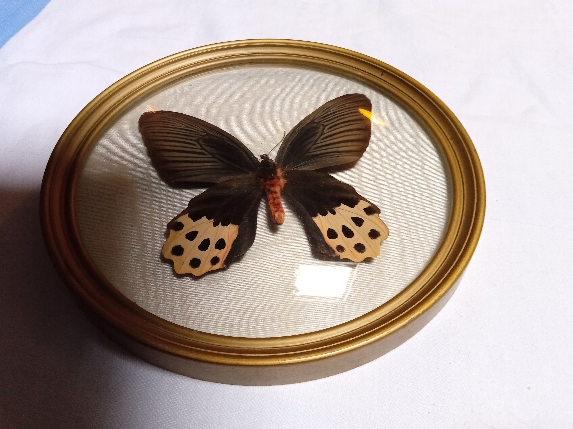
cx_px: 286
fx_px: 463
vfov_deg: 49.7
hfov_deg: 63.4
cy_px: 214
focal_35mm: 28
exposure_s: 1/33.3
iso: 343
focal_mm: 3.57
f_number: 1.8
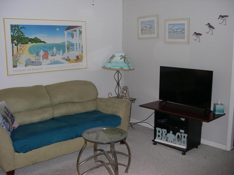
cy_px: 88
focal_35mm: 38
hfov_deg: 49.0
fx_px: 257
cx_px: 117
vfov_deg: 37.7
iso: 100
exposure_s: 1/60
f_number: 2.8
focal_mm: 8
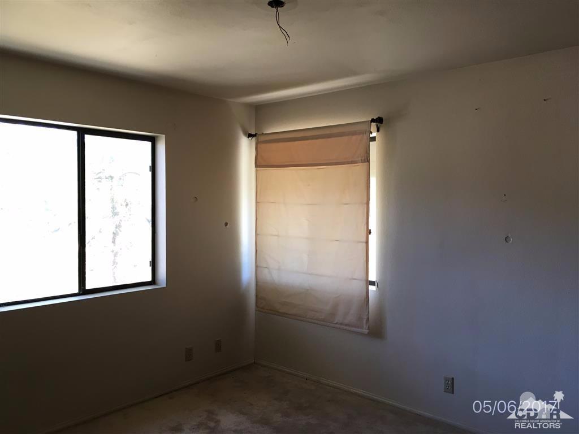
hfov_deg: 61.7
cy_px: 217
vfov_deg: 48.2
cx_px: 290
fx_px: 485
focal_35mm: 29
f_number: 2.2
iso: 32
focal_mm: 4.15
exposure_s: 1/30
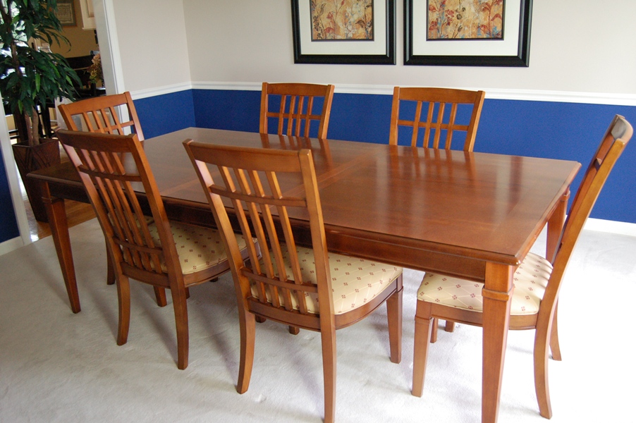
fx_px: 530
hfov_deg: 62.0
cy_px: 212
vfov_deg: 43.5
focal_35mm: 30
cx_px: 318
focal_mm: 20
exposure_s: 1/60
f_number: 3.8
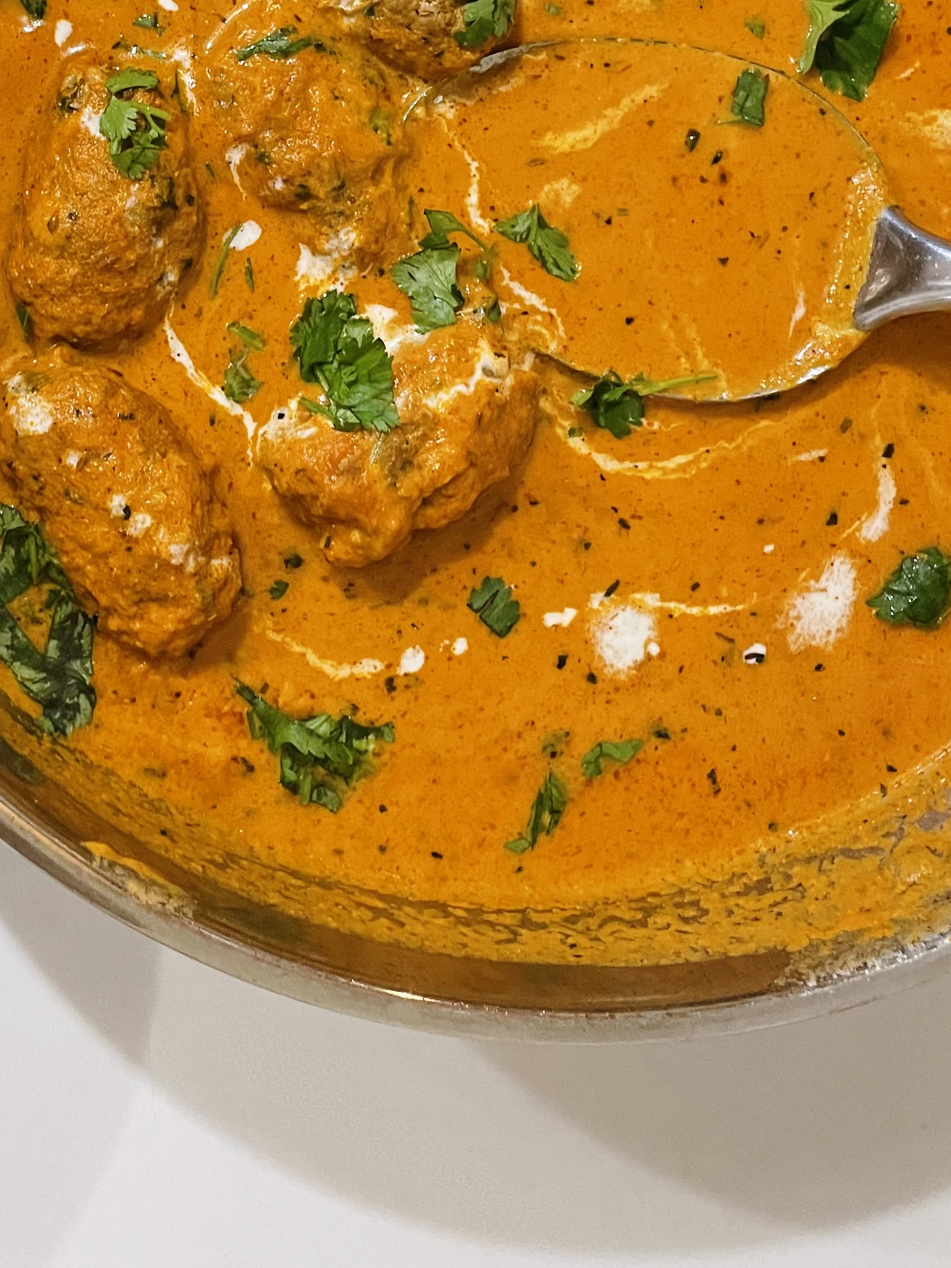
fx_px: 1758
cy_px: 271
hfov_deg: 29.6
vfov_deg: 38.3
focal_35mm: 48
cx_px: 206
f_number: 1.6
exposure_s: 1/60
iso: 400
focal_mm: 4.2
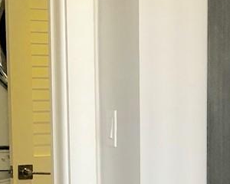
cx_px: 216
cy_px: 240
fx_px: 994
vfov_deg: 10.4
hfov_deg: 13.1
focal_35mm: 146
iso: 25
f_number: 1.8
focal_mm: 4
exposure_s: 1/40
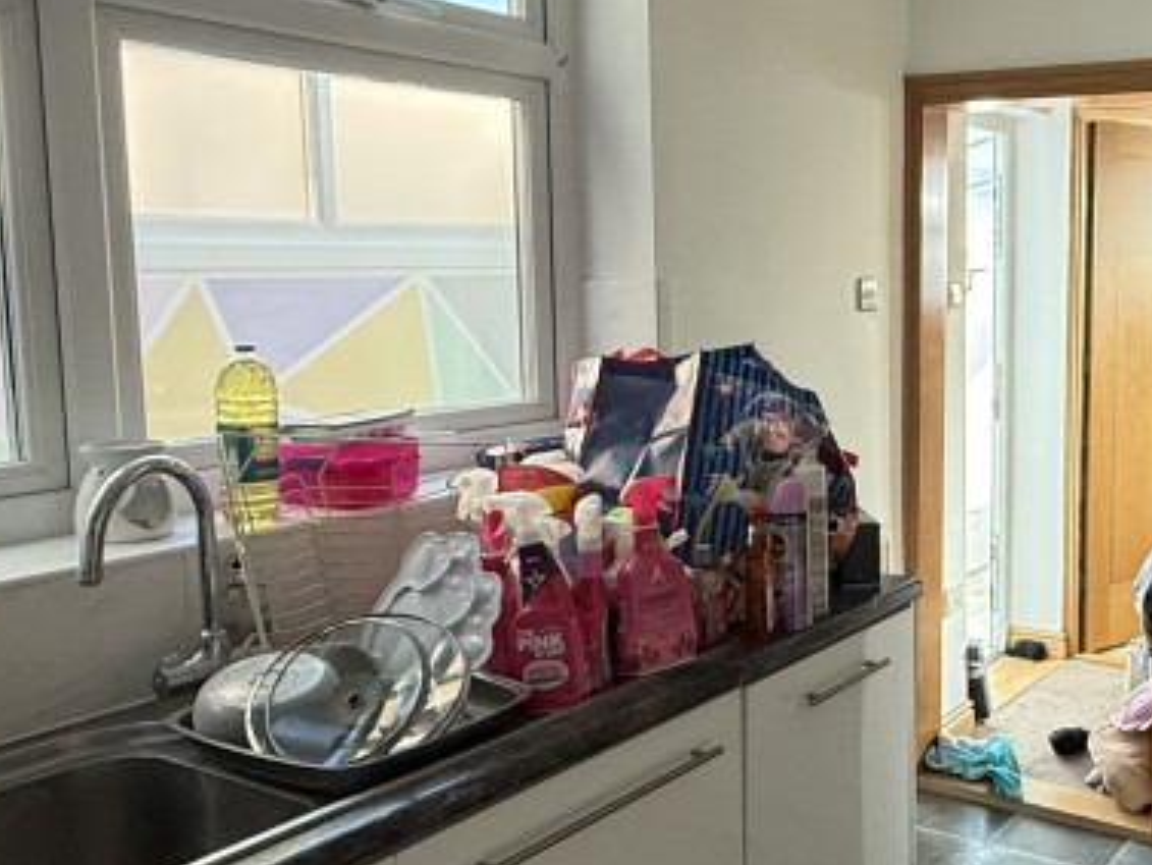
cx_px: 984
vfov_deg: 37.7
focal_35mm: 38
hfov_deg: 45.4
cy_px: 388
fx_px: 1265
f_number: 2.2
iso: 250
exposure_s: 1/99
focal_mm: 2.22
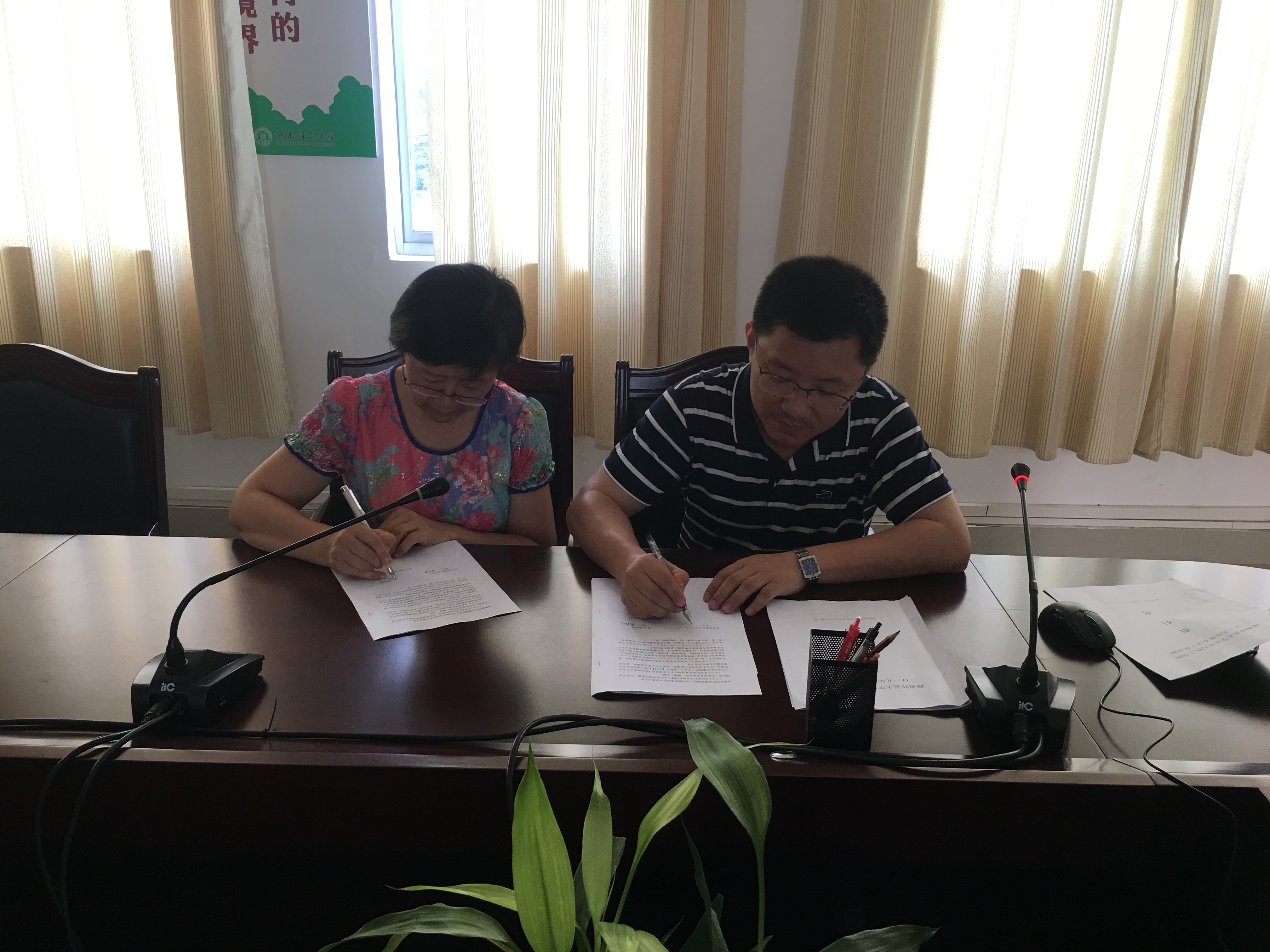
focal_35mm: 29
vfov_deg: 48.2
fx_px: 1064
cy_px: 476
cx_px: 635
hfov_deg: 61.7
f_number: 2.2
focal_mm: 4.15
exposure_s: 1/33
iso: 32
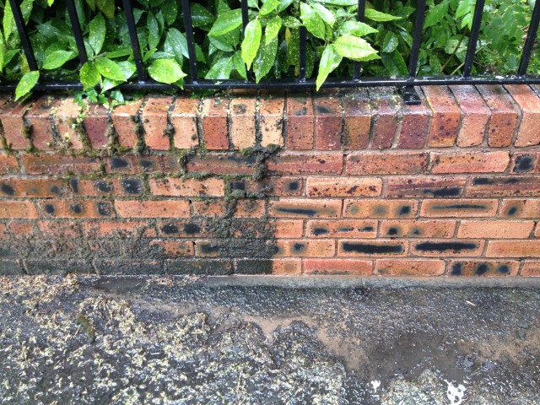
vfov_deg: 40.7
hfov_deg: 52.6
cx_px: 270
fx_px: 546
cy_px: 202
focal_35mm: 35
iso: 50
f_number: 2.4
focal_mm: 4.28
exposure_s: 1/60
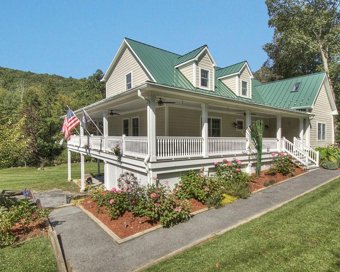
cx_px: 148
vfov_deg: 77.0
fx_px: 171
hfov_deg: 89.2
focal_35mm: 17
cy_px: 136
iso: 200
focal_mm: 10
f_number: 14
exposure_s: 1/100
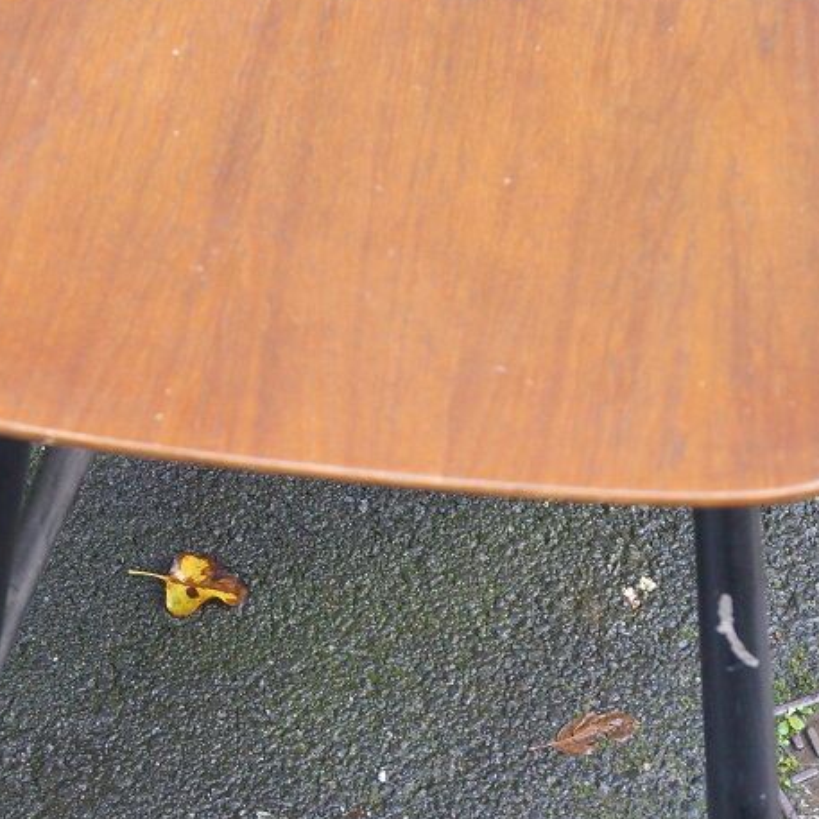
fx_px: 2543
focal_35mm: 95
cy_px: 625
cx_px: 413
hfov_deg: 18.3
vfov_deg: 18.2
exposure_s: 1/60
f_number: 5.6
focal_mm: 35
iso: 2000
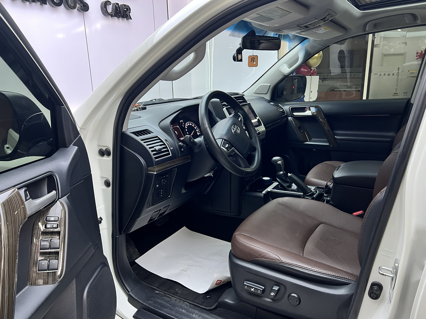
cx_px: 213
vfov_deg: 53.1
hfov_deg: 67.3
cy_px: 160
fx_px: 320
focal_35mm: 26
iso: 80
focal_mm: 5.7
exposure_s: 1/50
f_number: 1.5
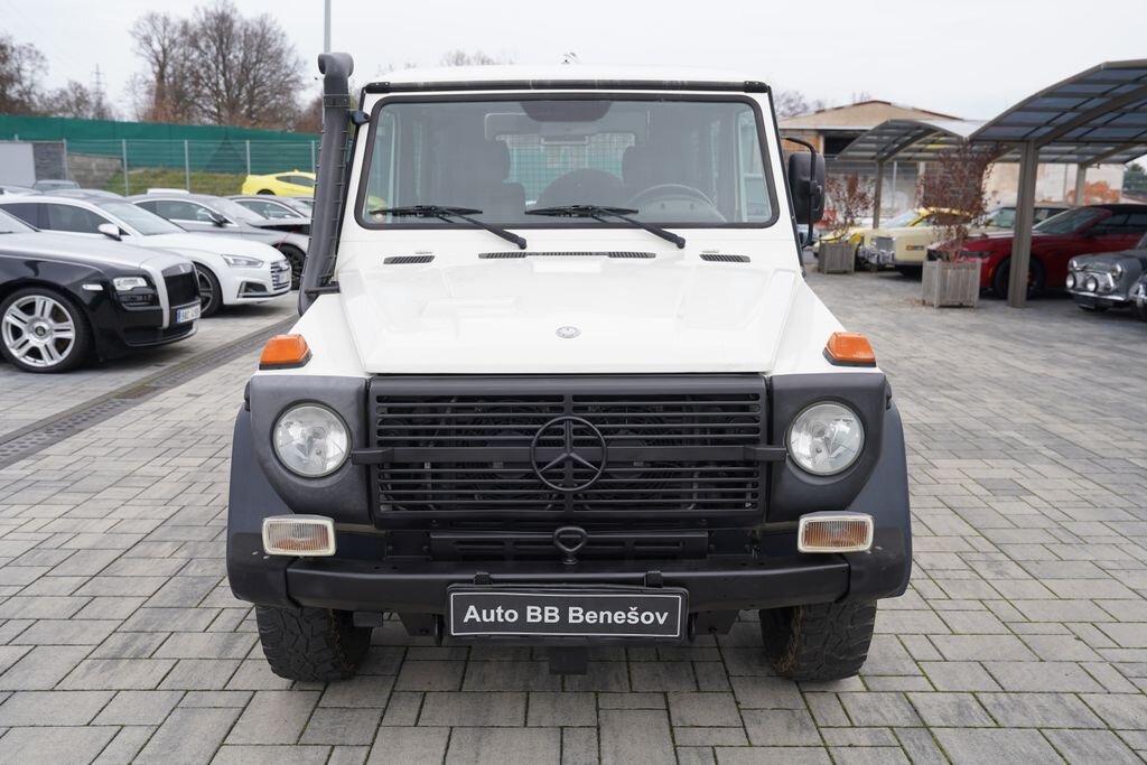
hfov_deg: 60.3
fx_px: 988
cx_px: 574
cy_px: 382
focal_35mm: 31
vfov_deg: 42.3
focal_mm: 31
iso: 100
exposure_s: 1/100
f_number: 5
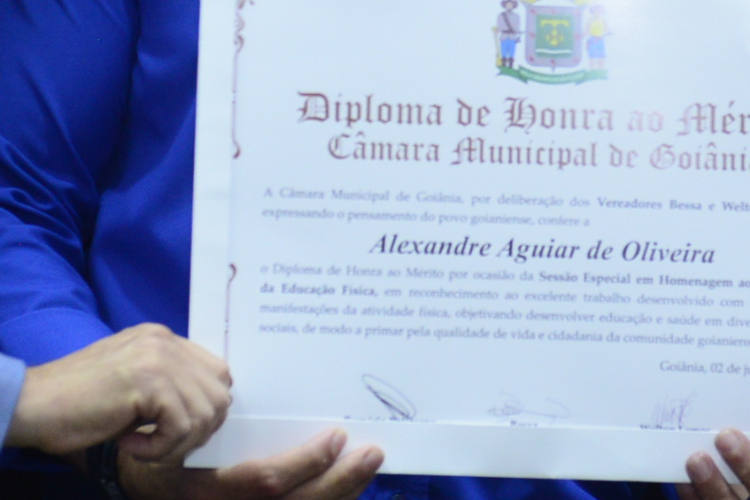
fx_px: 4292
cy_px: -88
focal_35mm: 206
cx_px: 390
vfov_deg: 6.6
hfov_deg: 10.0
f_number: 4.5
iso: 2000
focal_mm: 58
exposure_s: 1/125
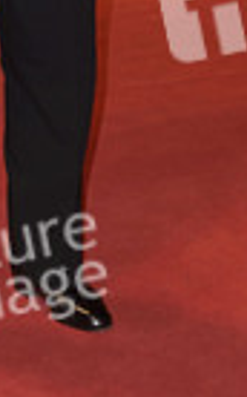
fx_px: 1597
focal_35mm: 148
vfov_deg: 13.5
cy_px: -150
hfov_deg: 8.8
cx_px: 43
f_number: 5.6
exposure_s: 1/250
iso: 1250
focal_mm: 50
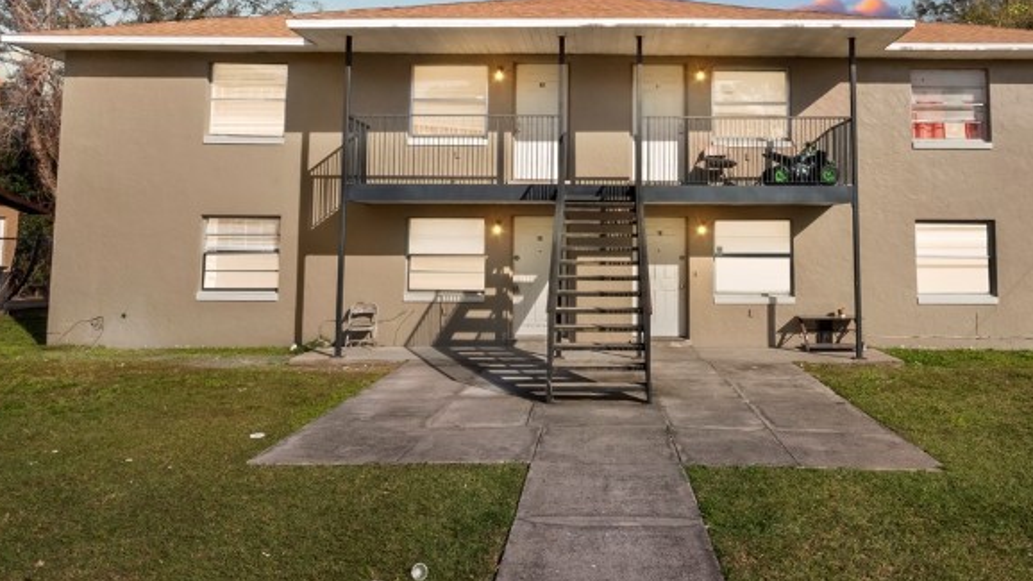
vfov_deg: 42.2
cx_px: 604
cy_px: 188
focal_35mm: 27
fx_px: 739
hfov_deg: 69.4
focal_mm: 7
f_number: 13
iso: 250
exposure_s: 1/250
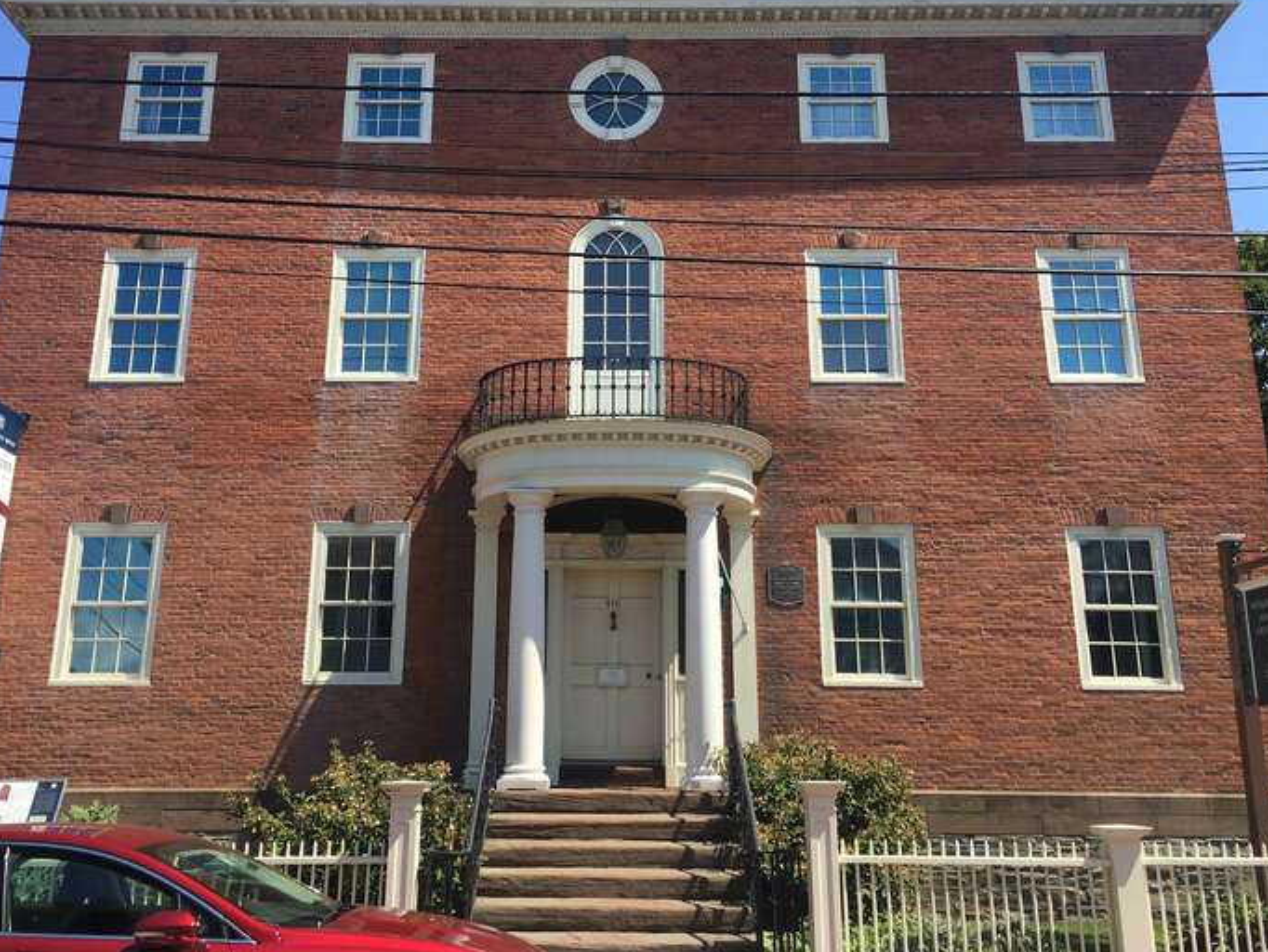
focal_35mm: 34
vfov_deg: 41.7
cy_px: 411
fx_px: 1246
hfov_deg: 53.9
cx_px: 608
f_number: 2.2
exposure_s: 1/1012
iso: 25
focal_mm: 4.15
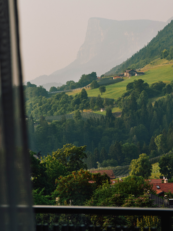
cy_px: 92
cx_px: 101
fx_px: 1019
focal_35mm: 153
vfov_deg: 12.9
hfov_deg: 9.7
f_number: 8
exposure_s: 1/250
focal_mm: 116
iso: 200
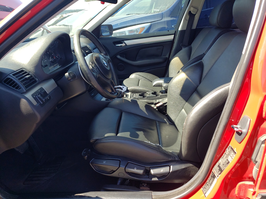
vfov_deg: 53.1
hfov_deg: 67.3
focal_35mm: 26
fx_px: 200
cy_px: 100
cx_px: 133
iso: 50
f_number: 1.5
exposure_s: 1/345
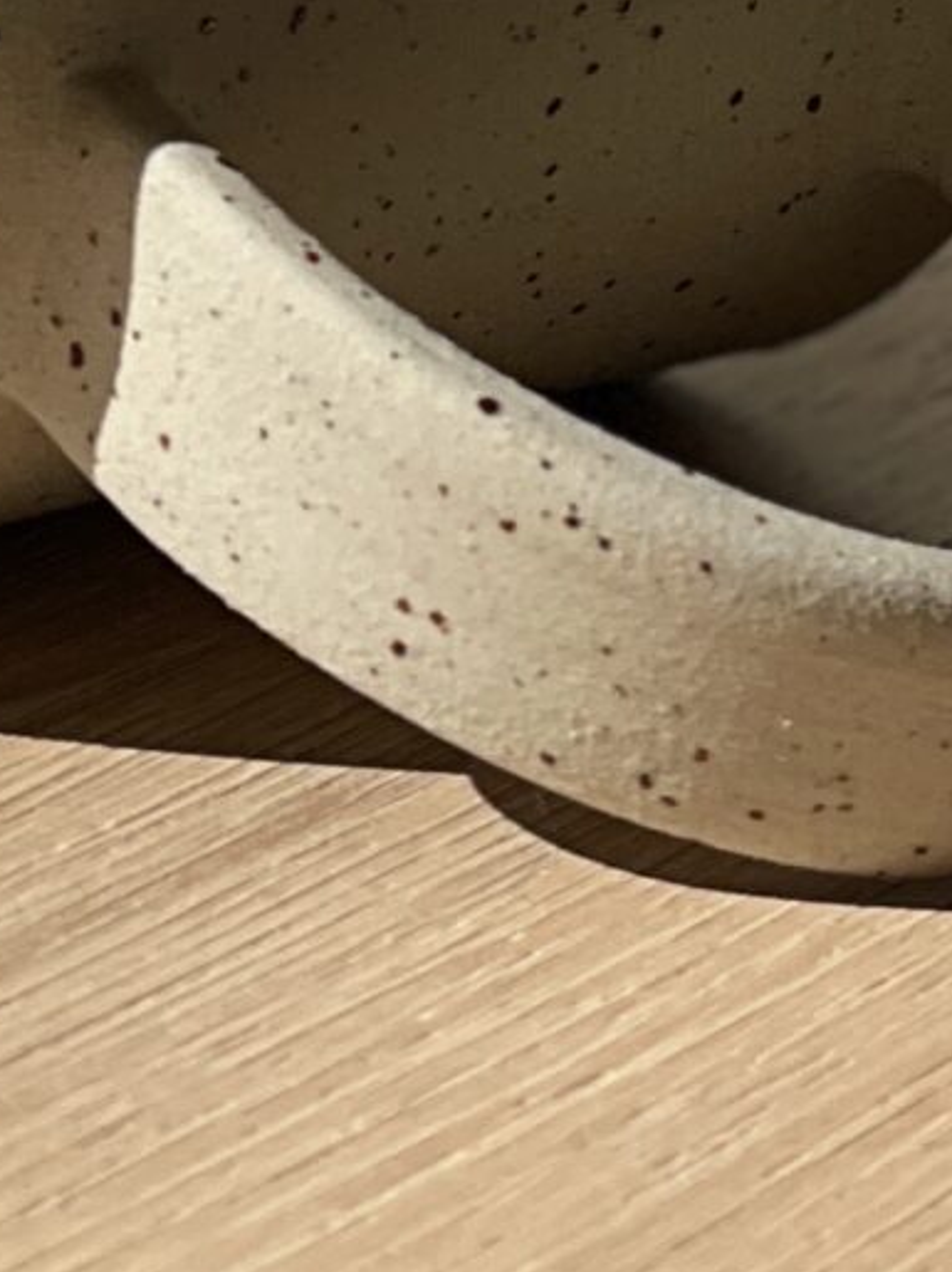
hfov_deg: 5.6
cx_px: -789
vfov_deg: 7.3
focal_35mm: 259
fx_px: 9505
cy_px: -1490
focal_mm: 6
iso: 32
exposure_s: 1/2817
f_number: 2
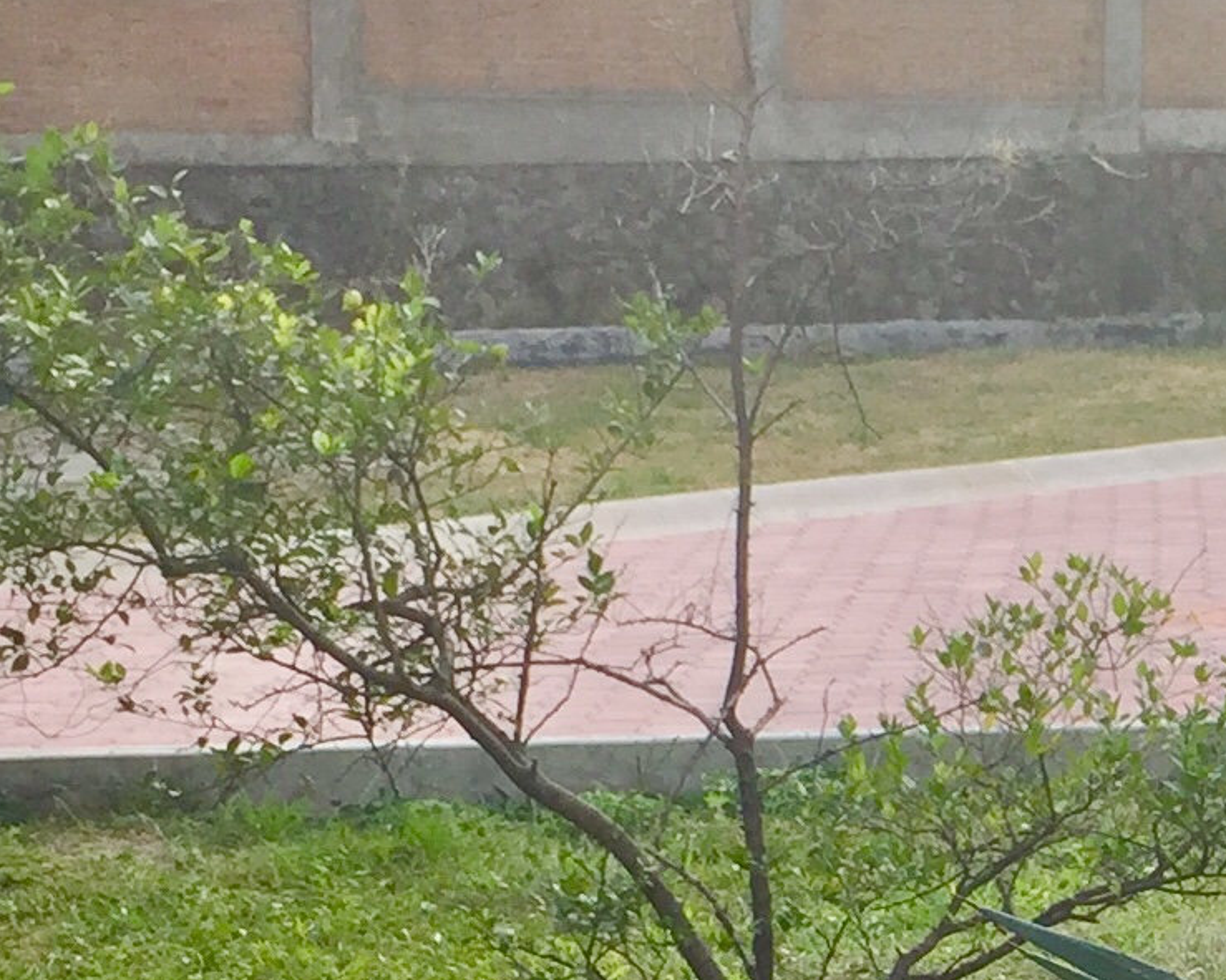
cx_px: 1513
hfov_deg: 14.8
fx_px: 4535
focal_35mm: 125
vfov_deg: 12.1
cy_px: 1176
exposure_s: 1/157
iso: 32
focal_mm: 4.15
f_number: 2.2
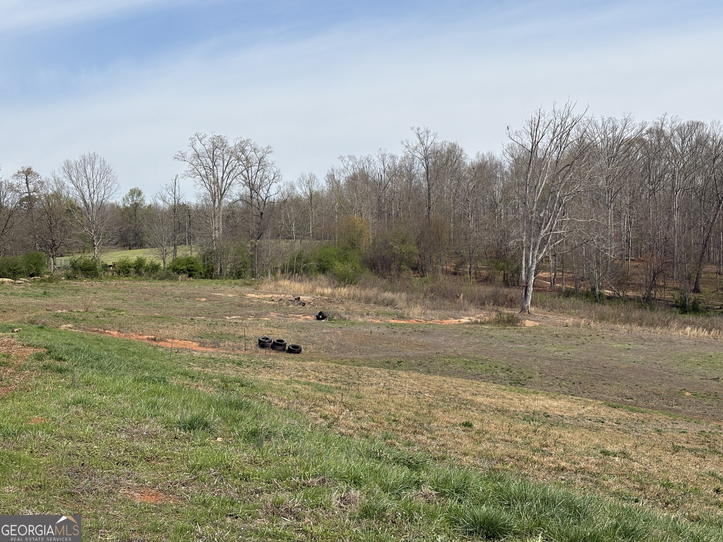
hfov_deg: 36.8
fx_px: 1086
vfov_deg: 28.0
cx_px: 362
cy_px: 271
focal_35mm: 52
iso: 32
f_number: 1.6
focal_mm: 5.96
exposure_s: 1/3636
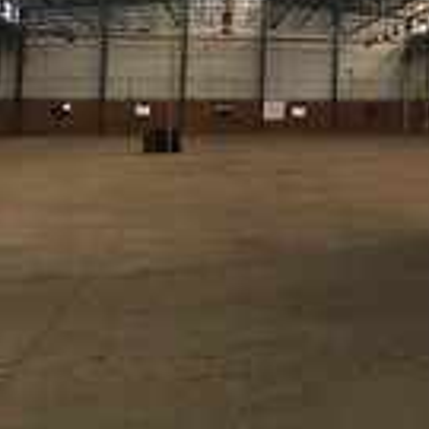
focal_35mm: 95
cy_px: -14
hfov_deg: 15.7
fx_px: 1332
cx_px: 766
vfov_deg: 17.8
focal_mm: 4.15
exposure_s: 1/33
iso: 64
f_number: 2.2
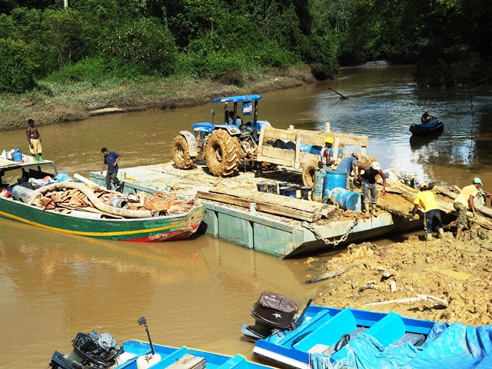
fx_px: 753
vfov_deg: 27.5
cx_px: 246
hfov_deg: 36.2
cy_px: 184
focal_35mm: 53
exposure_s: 1/800
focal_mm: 9.5
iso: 80
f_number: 3.9
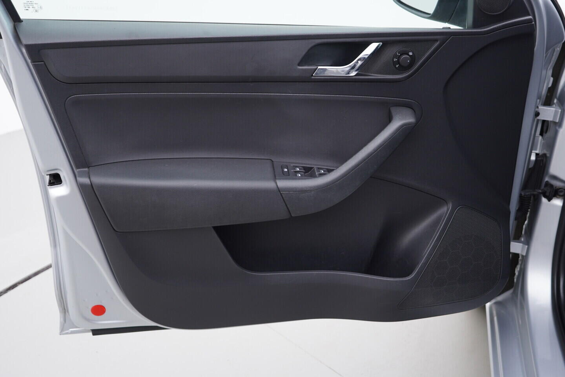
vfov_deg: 36.9
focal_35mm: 36
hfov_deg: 53.1
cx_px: 282
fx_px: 565
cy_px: 188
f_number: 3.2
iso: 125
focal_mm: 24
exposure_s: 1/50
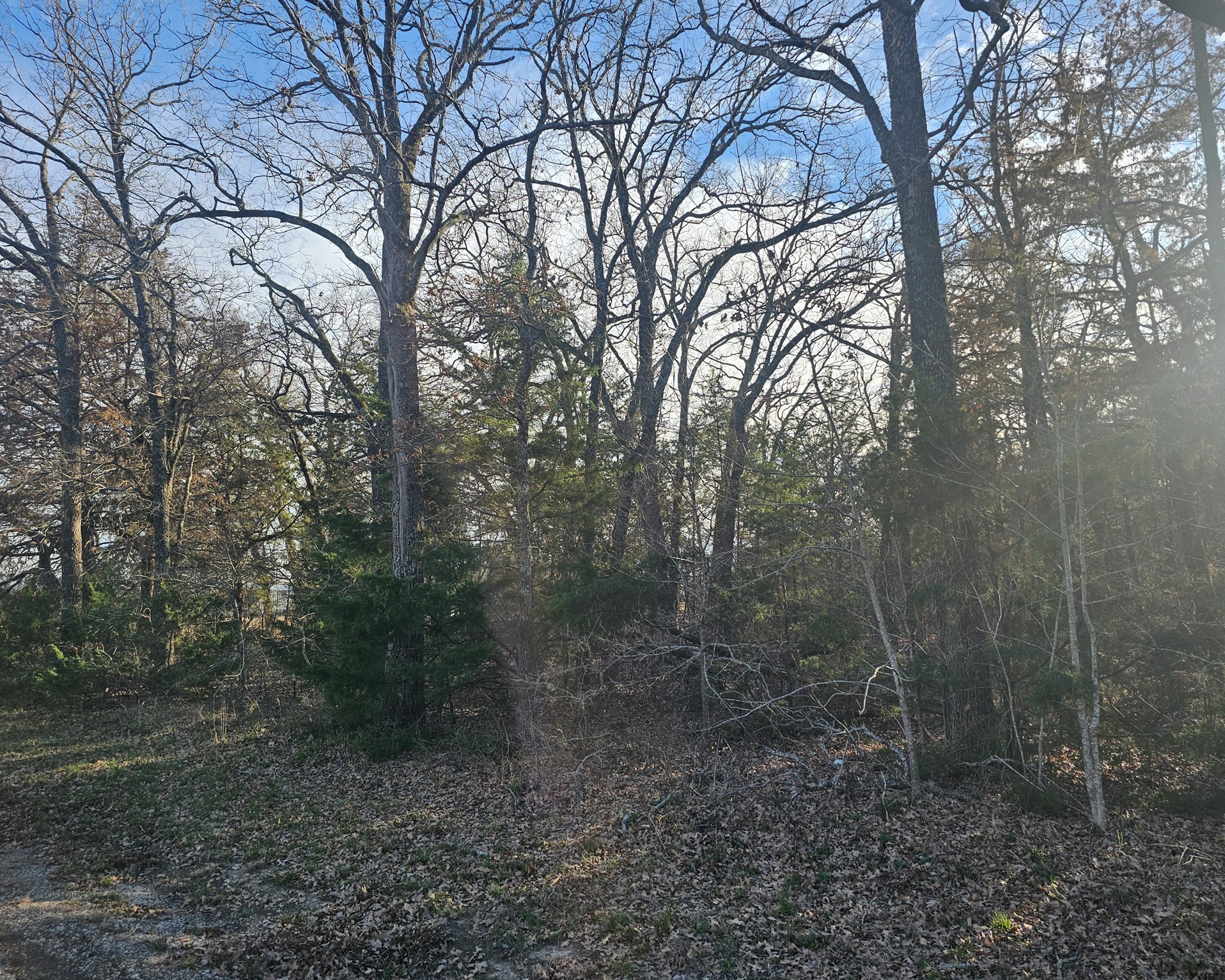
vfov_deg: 58.8
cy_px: 490
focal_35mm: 24
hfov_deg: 70.3
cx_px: 634
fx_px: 870
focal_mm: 6.3
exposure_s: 1/276
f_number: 1.7
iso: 10
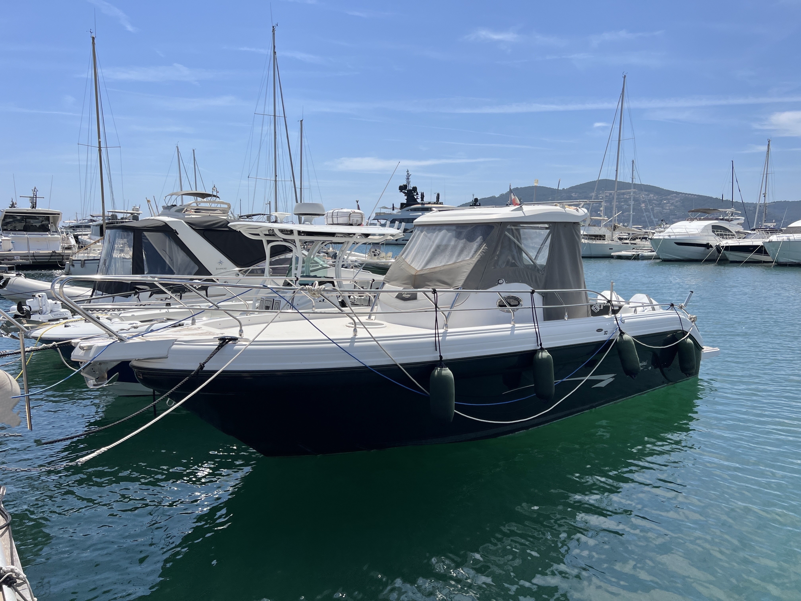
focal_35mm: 26
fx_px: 602
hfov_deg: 67.3
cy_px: 300
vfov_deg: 53.1
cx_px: 400
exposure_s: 1/6579
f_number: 1.5
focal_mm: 5.7
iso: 50
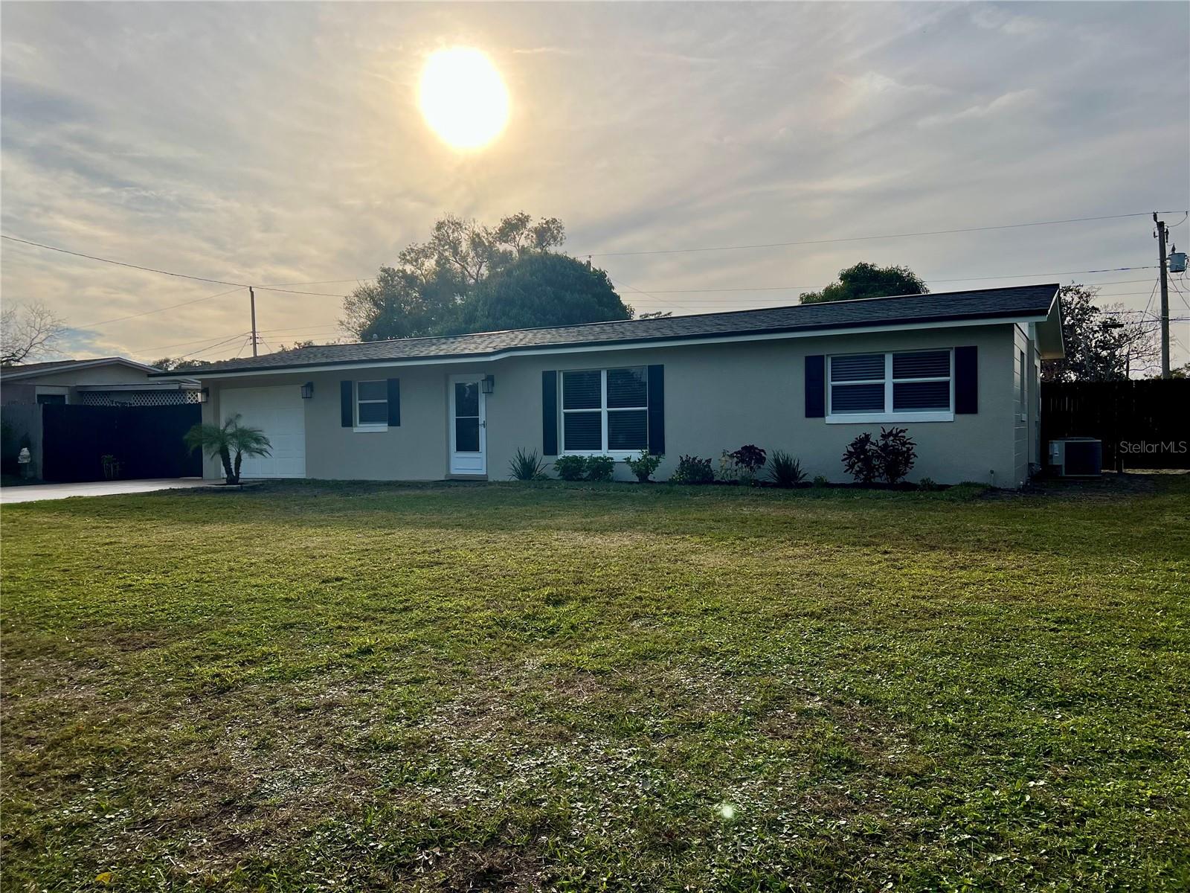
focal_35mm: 26
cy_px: 446
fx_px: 894
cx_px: 595
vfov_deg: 53.1
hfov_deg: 67.3
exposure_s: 1/8696
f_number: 1.5
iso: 50
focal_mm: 5.7
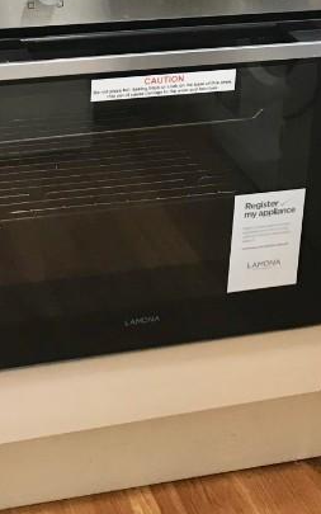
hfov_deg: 17.3
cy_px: -75
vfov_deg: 25.2
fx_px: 1050
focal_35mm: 75
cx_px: 80
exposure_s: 1/17
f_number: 1.8
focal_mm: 3.99
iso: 40
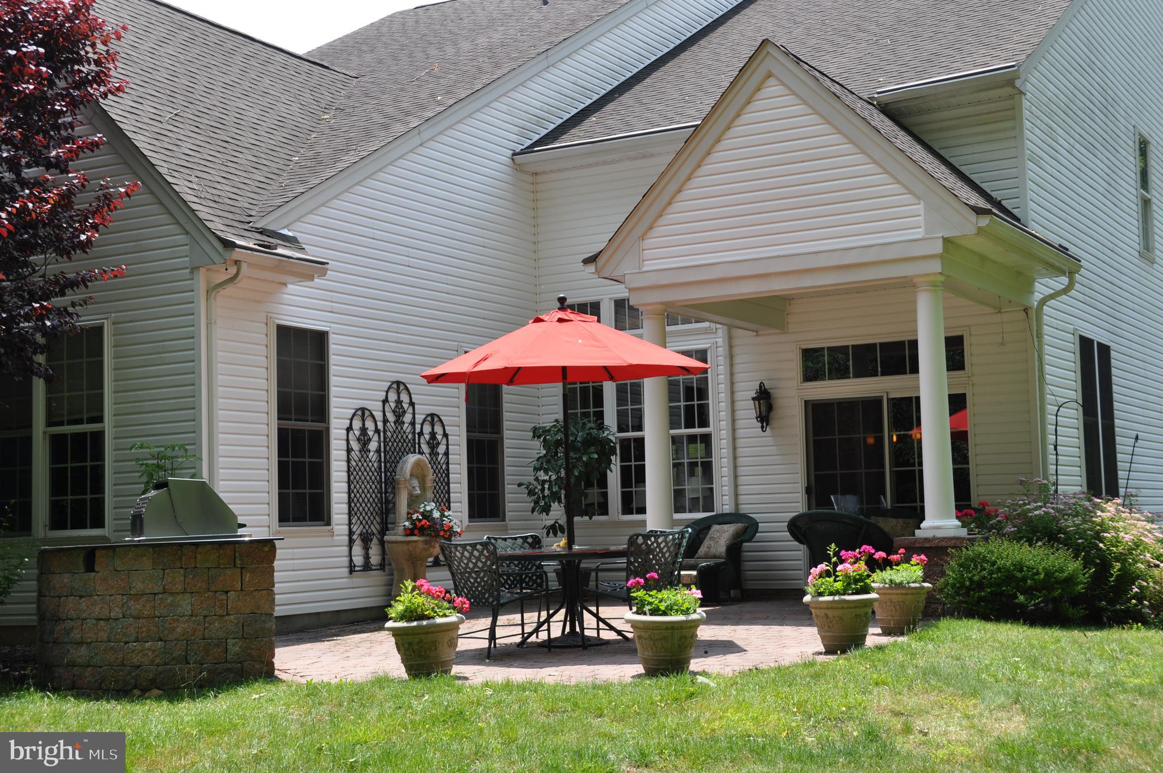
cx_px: 582
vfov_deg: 28.0
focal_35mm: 48
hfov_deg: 41.2
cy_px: 386
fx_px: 1549
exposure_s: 1/250
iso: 200
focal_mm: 32
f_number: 8
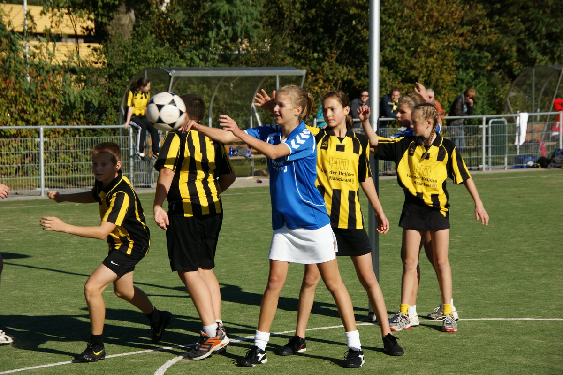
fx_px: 1759
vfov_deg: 12.2
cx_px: 282
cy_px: 188
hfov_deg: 18.2
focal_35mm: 112
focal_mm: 75
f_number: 8
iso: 100
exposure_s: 1/400
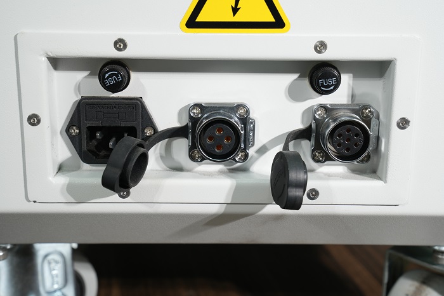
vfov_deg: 25.0
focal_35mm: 54
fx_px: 666
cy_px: 148
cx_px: 222
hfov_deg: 36.9
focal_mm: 54
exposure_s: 1/60
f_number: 8
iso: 400
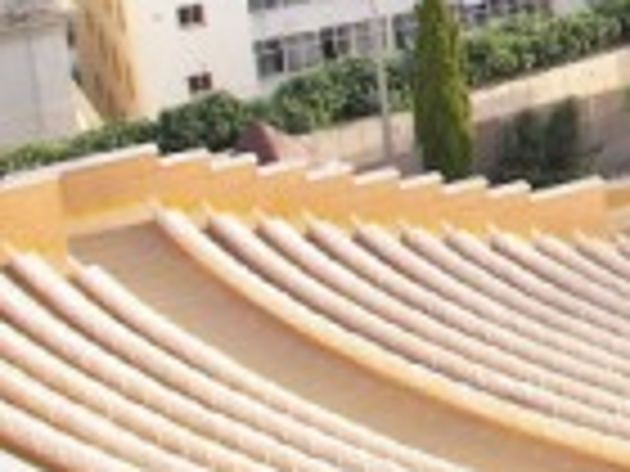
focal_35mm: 115
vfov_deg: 12.6
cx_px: 1004
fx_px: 2093
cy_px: -99
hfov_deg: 15.5
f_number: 2.8
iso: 50
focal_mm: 6
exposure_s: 1/200
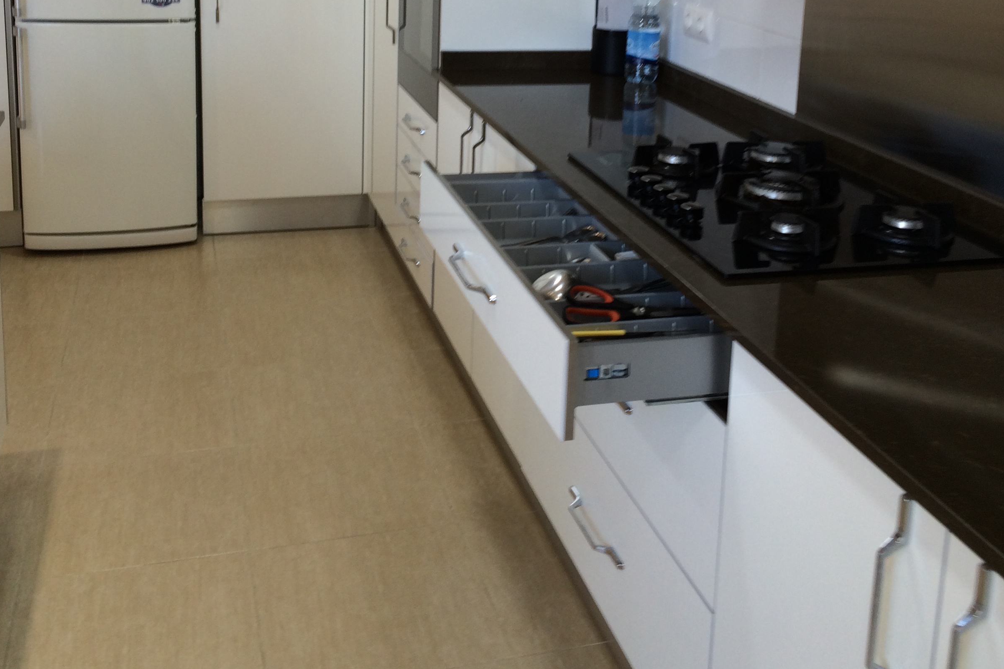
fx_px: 1143
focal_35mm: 41
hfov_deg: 47.4
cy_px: 90
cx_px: 502
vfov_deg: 31.4
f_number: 2.2
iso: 32
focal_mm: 4.15
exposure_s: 1/38
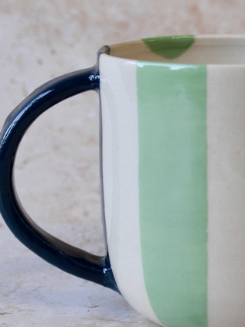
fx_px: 1020
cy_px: 190
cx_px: 197
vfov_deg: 18.2
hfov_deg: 13.6
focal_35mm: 108
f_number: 6.3
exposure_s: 1/160
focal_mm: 32
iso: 400
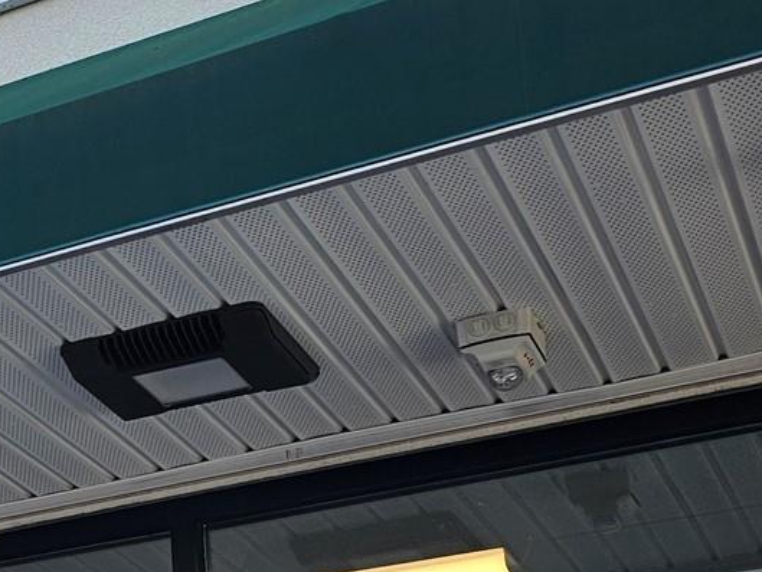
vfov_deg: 16.2
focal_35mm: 89
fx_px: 1960
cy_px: 599
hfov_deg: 19.8
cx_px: -294
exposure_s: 1/211
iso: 10
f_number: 1.7
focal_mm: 6.3
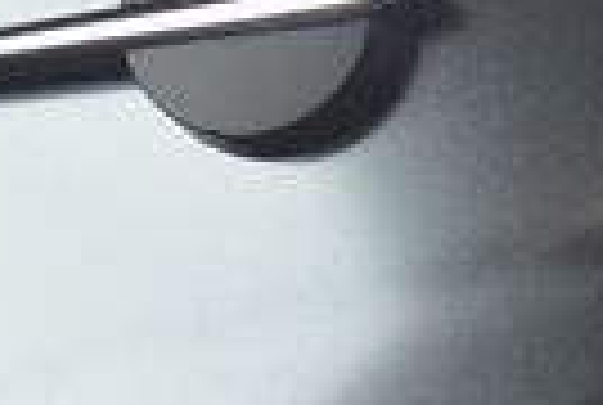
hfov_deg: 10.8
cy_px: -144
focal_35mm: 178
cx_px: 1089
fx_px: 2994
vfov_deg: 7.6
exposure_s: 1/30
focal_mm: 25
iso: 400
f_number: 7.1
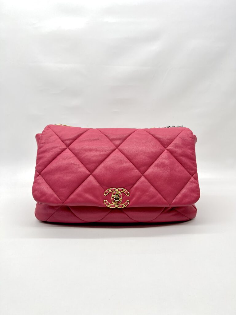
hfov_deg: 53.1
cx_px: 118
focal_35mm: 26
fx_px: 236
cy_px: 158
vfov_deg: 67.3
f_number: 1.5
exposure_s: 1/151
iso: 32
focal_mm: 5.7
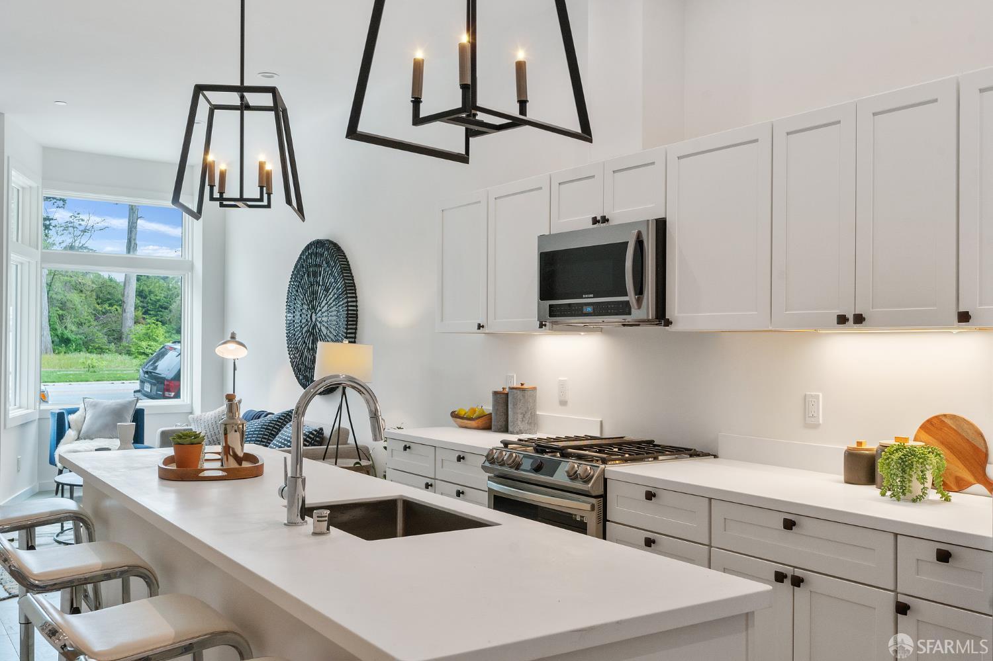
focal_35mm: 33
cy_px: 330
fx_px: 910
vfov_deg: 39.9
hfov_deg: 57.2
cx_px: 496
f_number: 8
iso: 320
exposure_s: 1/40
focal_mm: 33
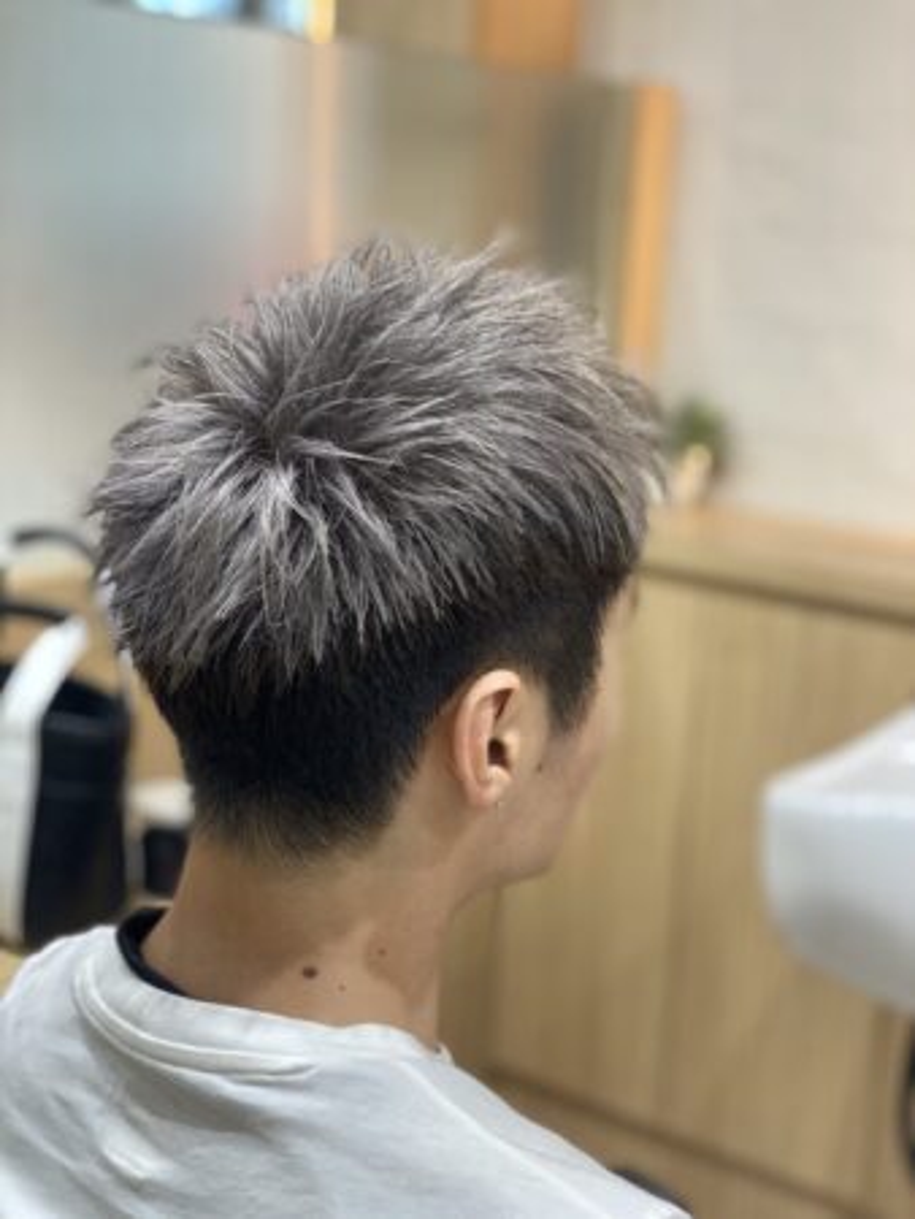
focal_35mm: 52
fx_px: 1831
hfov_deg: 28.1
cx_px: 458
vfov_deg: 36.8
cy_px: 610
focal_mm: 6
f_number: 2
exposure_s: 1/33
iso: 125
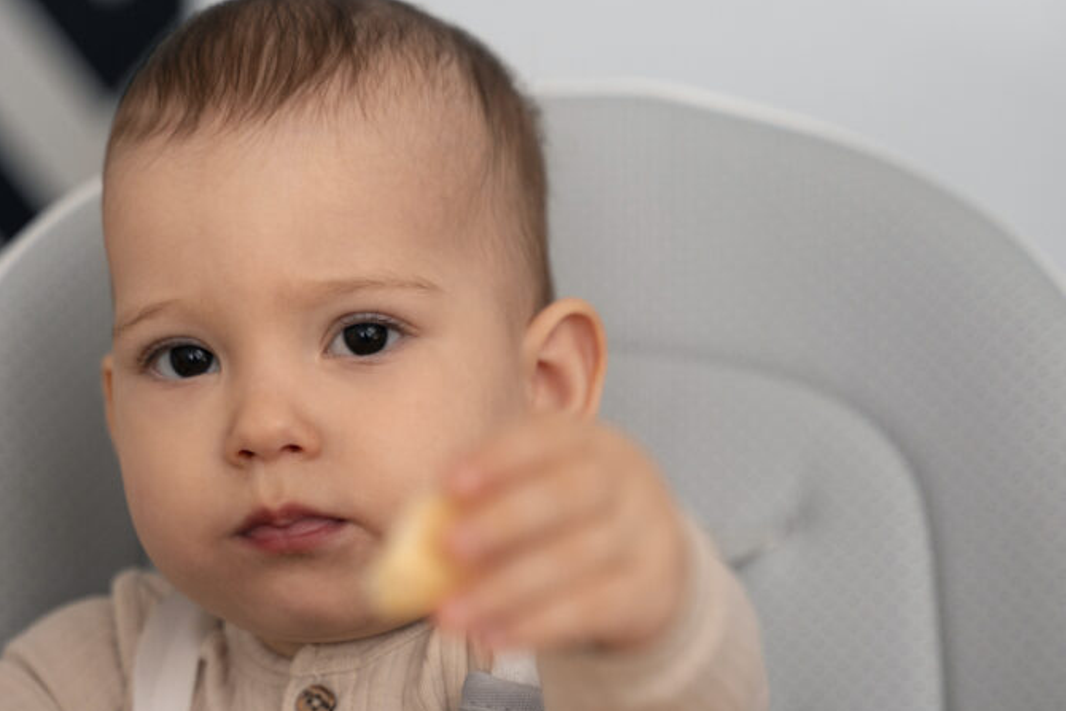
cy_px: 537
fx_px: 3169
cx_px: 468
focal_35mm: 107
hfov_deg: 19.1
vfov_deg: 12.8
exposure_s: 1/100
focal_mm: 70
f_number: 2.8
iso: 640
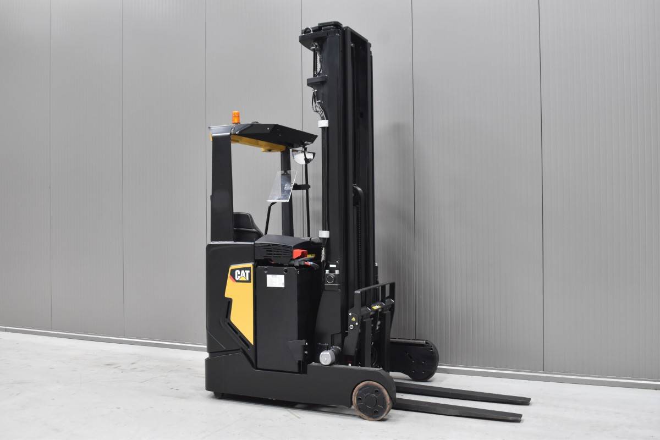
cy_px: 220
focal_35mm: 36
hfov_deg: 53.1
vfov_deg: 36.9
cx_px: 330
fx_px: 660
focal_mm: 24
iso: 1250
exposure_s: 1/20
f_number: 5.6
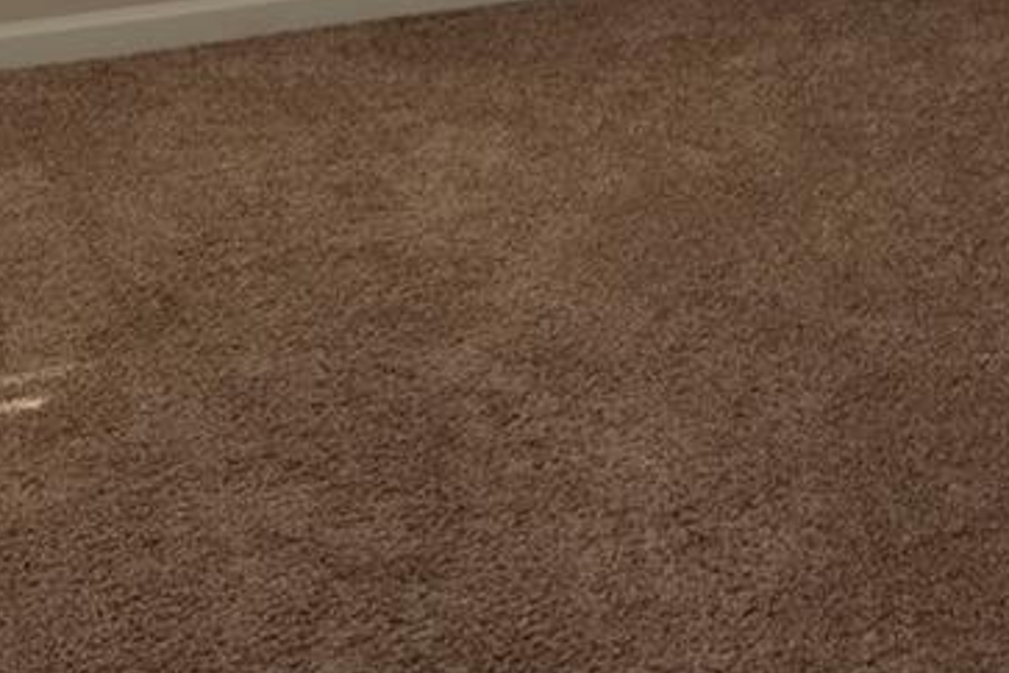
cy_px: -733
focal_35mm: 79
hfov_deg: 24.8
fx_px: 2214
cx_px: 934
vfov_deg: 14.1
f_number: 5.6
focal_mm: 14
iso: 125
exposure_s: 1/125
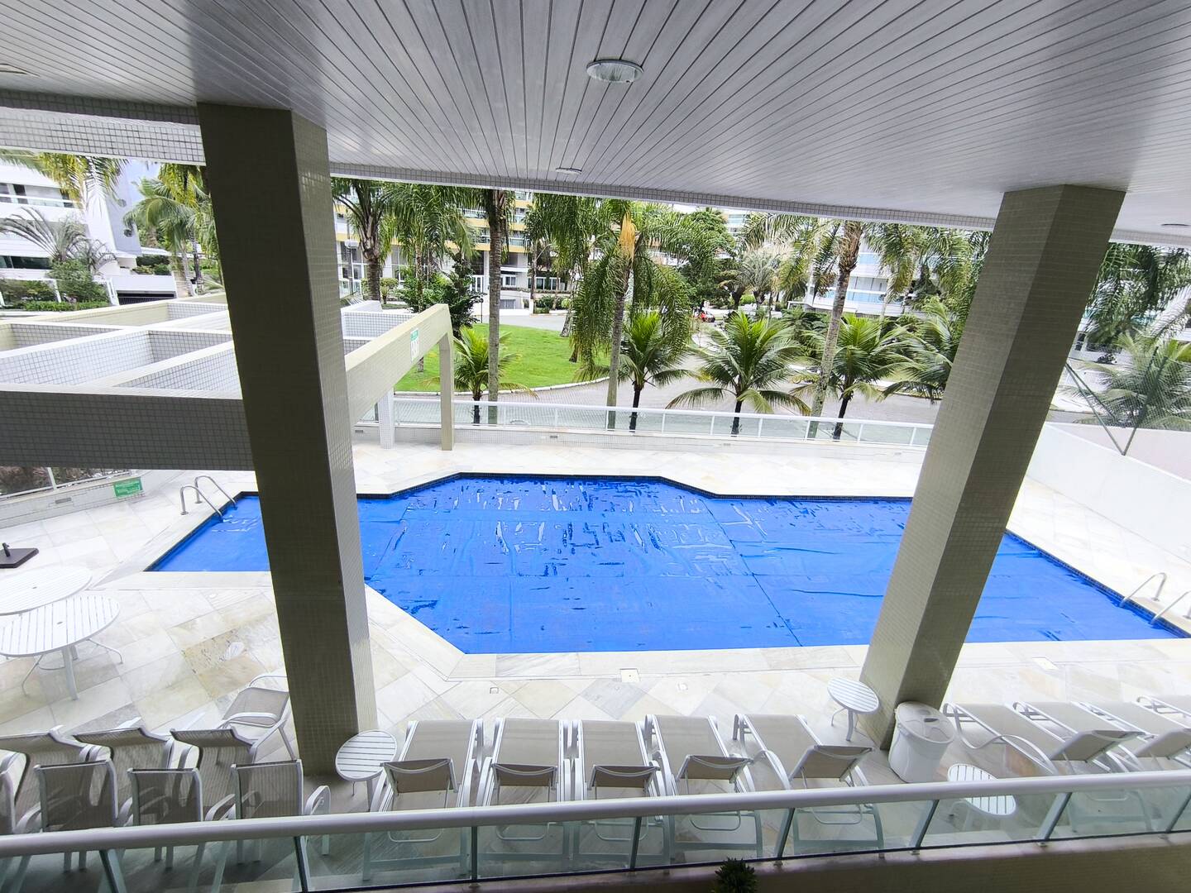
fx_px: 550
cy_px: 446
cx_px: 596
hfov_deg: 94.5
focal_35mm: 16
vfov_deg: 78.1
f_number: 2.2
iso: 50
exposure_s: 1/278
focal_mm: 1.65
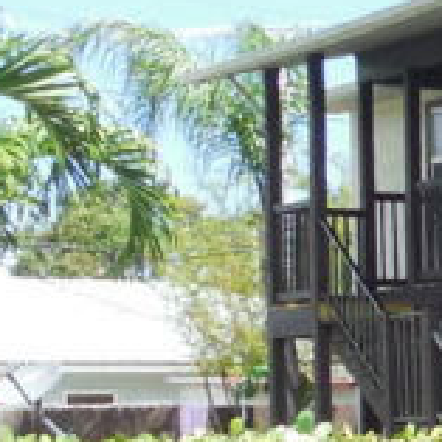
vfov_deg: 10.8
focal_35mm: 161
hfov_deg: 9.3
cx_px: 1177
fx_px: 2326
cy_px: 434
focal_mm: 5
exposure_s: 1/500
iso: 125
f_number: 3.5
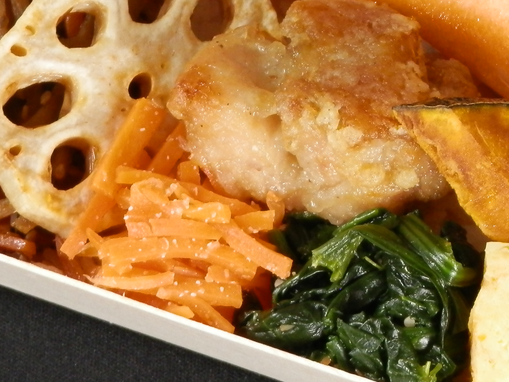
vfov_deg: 6.7
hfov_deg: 8.9
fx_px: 3264
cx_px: 329
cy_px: 89
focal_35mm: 222
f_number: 4.9
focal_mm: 17.3
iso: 200
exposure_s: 1/4
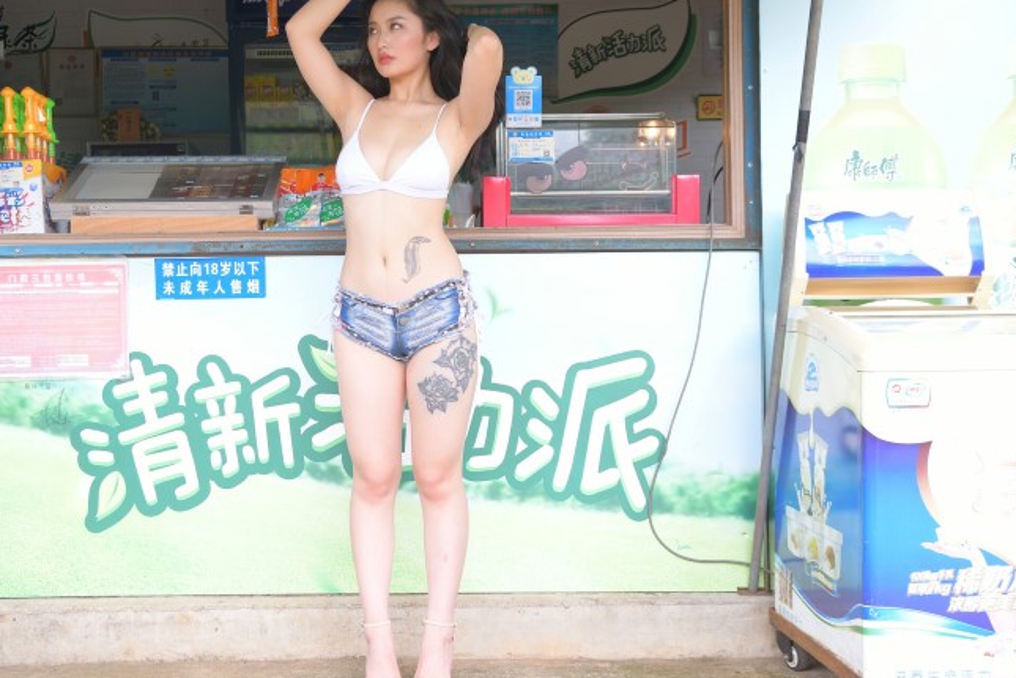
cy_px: 342
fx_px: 1496
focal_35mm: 53
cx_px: 419
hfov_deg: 37.4
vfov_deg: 25.5
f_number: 5
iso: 400
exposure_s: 1/200
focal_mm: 38
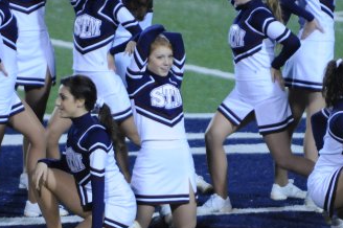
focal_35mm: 732
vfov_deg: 1.9
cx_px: 155
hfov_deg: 2.8
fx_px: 6967
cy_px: 93
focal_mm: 200
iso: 1600
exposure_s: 1/200
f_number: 2.8
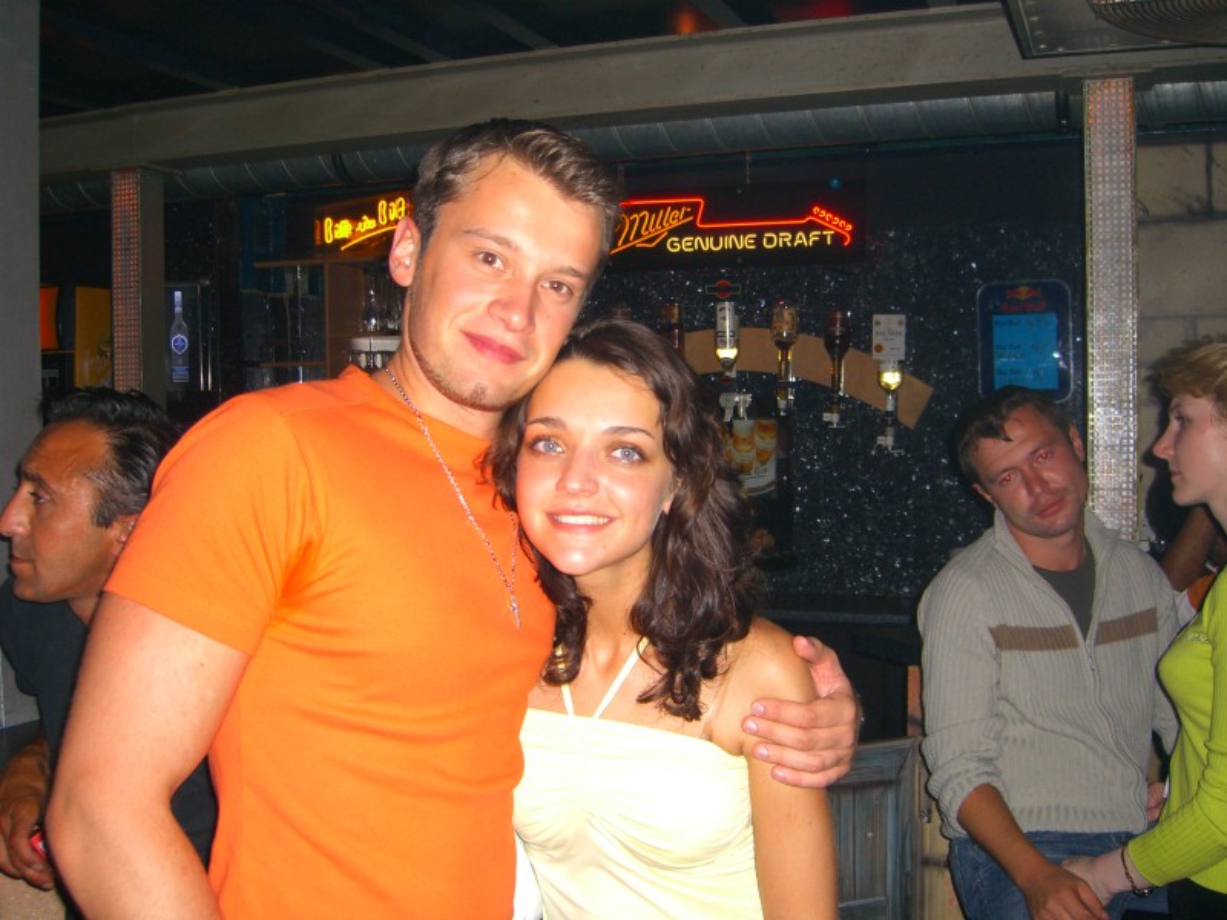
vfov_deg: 37.7
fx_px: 1347
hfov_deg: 49.0
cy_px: 460
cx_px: 614
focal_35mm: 38
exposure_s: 1/60
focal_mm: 7.9
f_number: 2.8
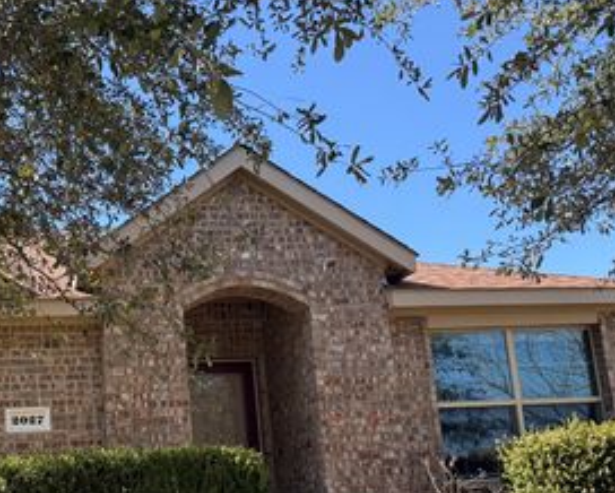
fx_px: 783
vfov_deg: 33.8
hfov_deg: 40.8
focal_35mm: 43
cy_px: 401
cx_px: 111
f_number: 1.78
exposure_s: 1/1139
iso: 100
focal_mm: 6.76
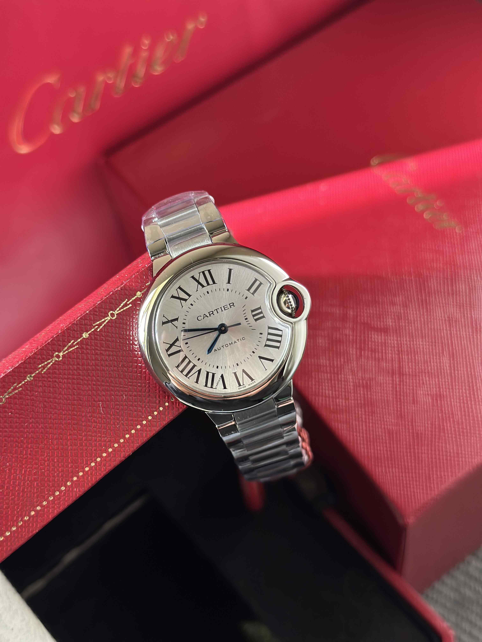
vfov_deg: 39.7
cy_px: 321
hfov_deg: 30.3
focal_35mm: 48
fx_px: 891
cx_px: 241
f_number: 1.78
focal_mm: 6.86
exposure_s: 1/80
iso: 125
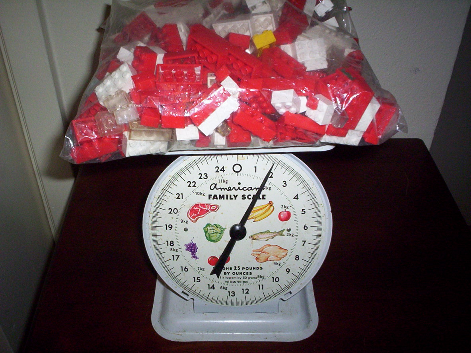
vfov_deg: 37.7
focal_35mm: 38
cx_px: 236
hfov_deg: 49.0
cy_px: 176
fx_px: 517
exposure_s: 1/60
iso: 140
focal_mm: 4.99
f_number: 4.5
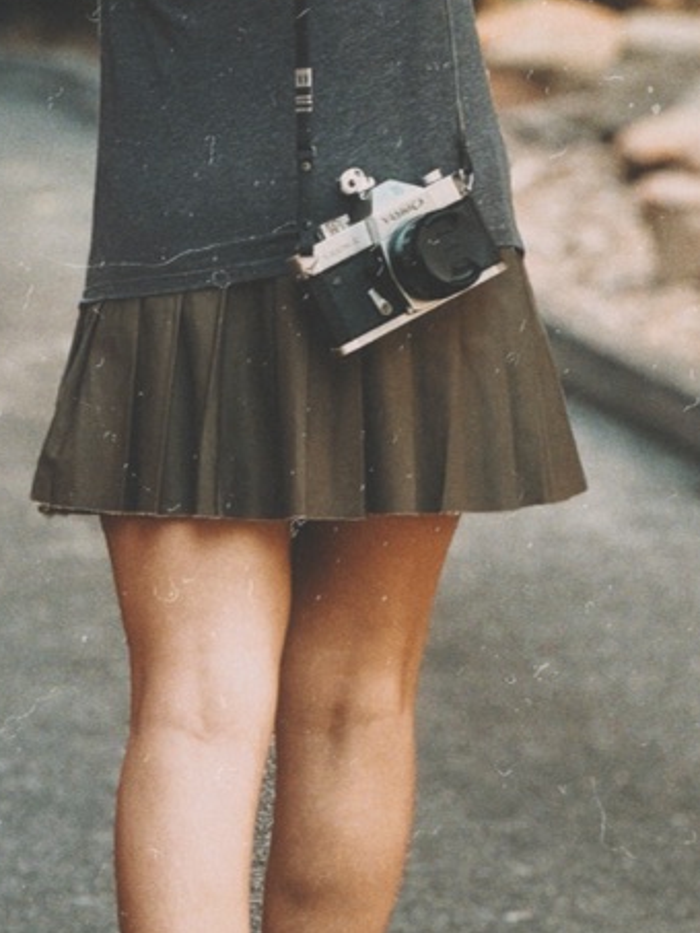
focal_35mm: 265
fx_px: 7142
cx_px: 307
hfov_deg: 5.6
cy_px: 249
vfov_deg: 7.5
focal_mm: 16.89
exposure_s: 1/121
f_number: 2.8
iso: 100
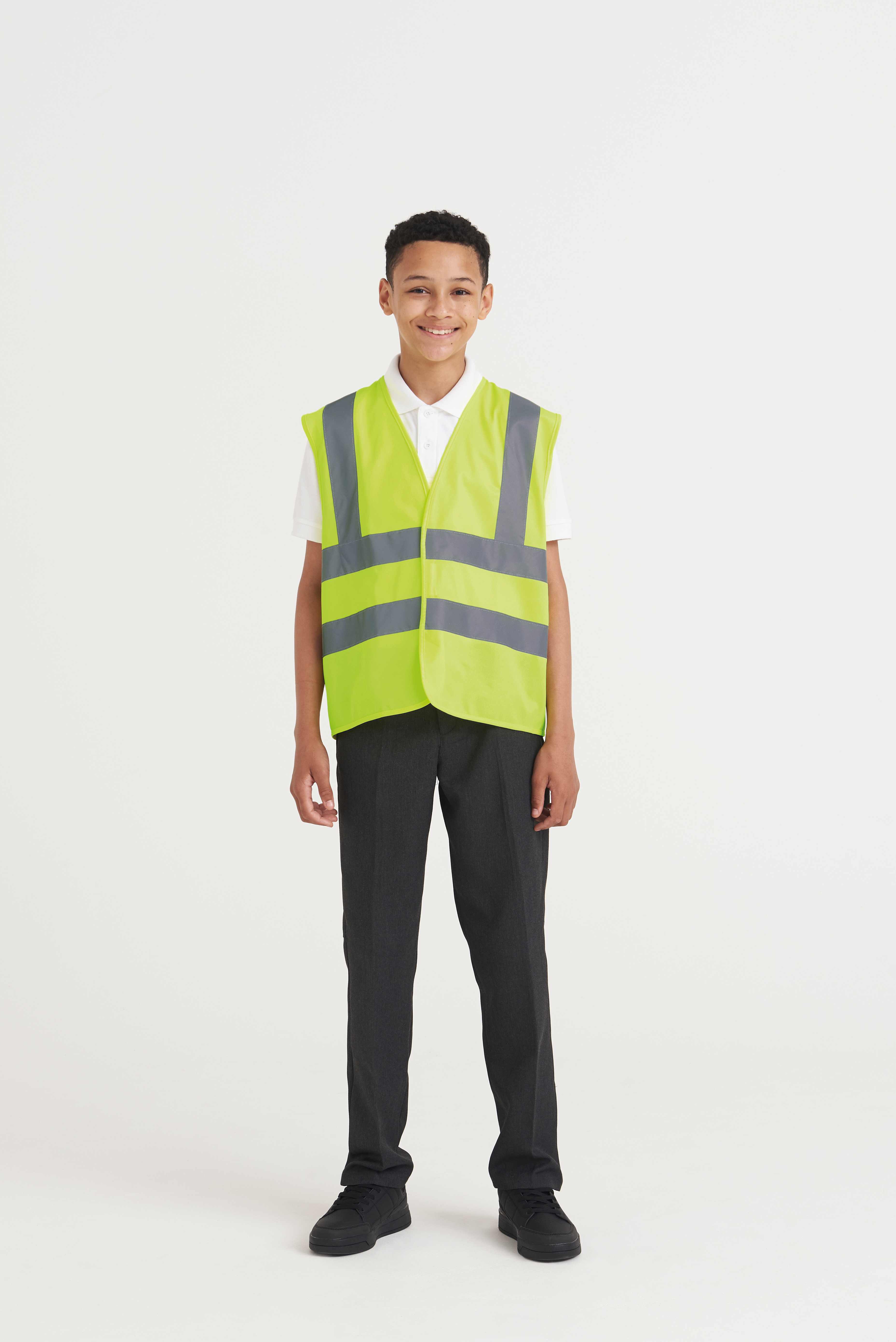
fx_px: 2499
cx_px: 427
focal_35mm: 67
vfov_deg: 30.1
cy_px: 675
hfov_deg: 20.3
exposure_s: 1/160
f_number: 9
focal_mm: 62
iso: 250
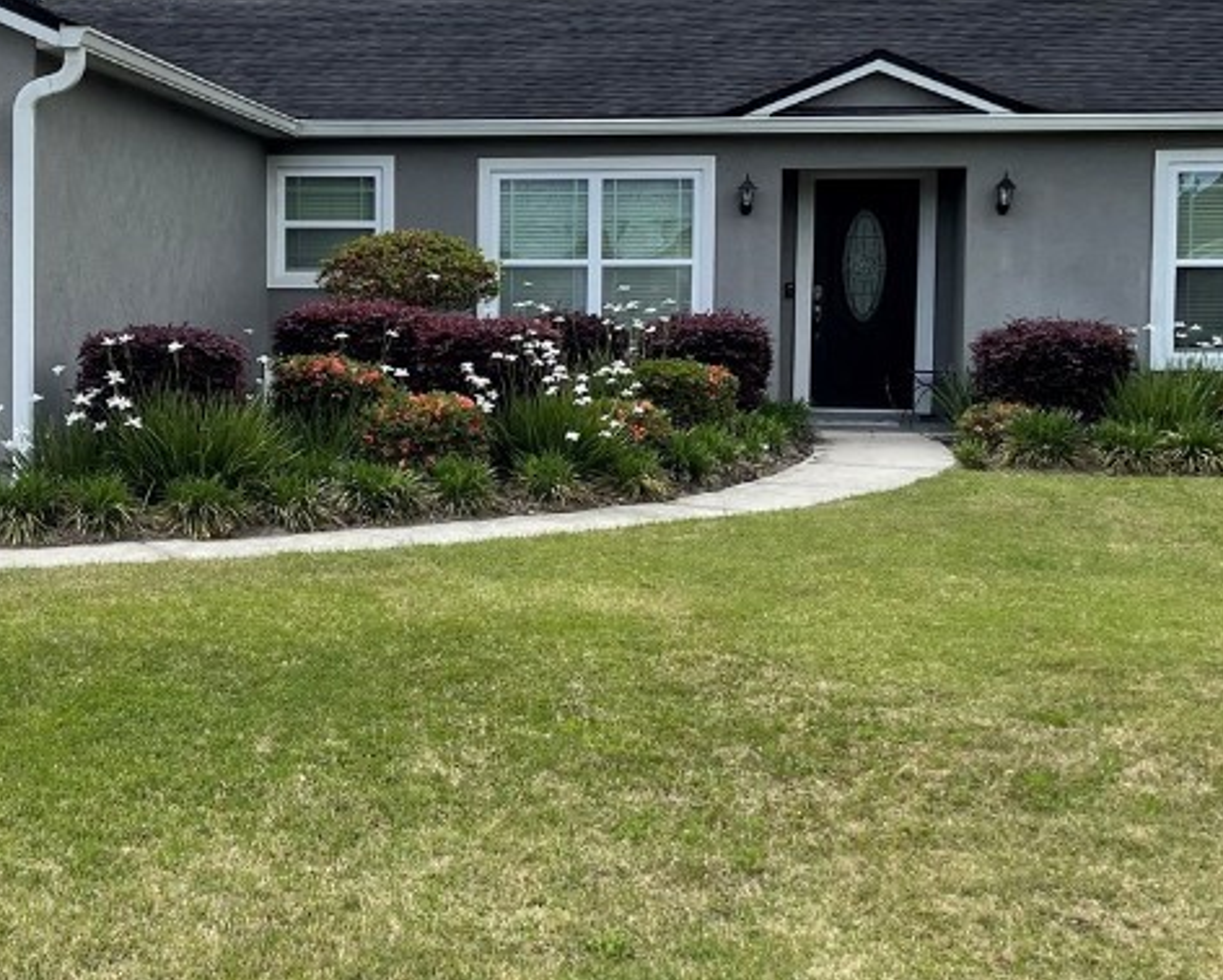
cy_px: 402
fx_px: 1992
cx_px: 402
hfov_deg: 33.8
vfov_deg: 27.6
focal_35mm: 55
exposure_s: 1/3788
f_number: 1.6
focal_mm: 5.1
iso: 32
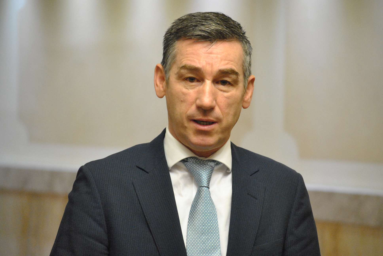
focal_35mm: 165
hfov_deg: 12.4
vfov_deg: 8.3
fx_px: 1758
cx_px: 192
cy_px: 128
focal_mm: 110
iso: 1600
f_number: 4.5
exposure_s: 1/60
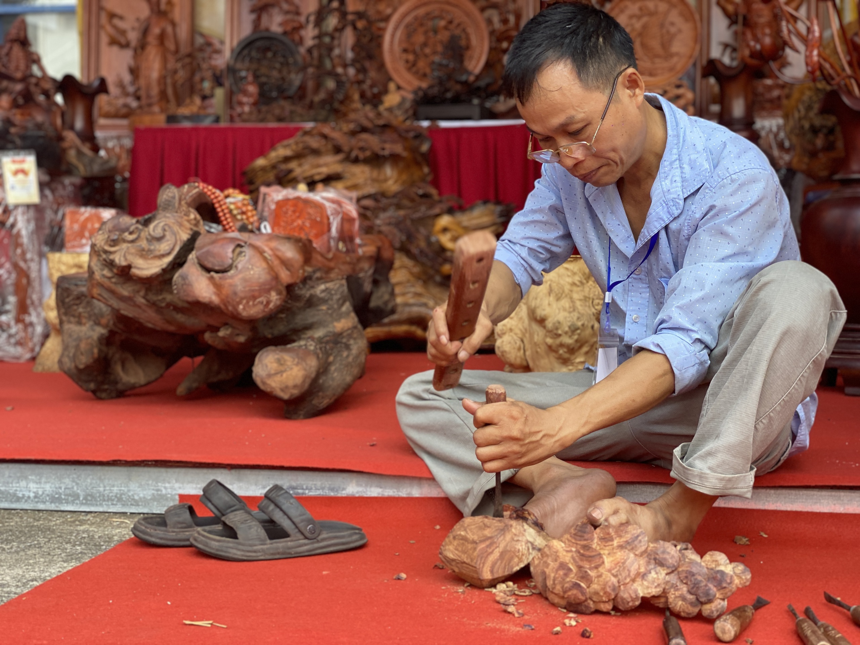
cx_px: 430
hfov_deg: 36.8
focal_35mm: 52
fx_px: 1292
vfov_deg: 28.0
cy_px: 322
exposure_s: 1/122
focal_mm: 6
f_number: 2
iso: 40
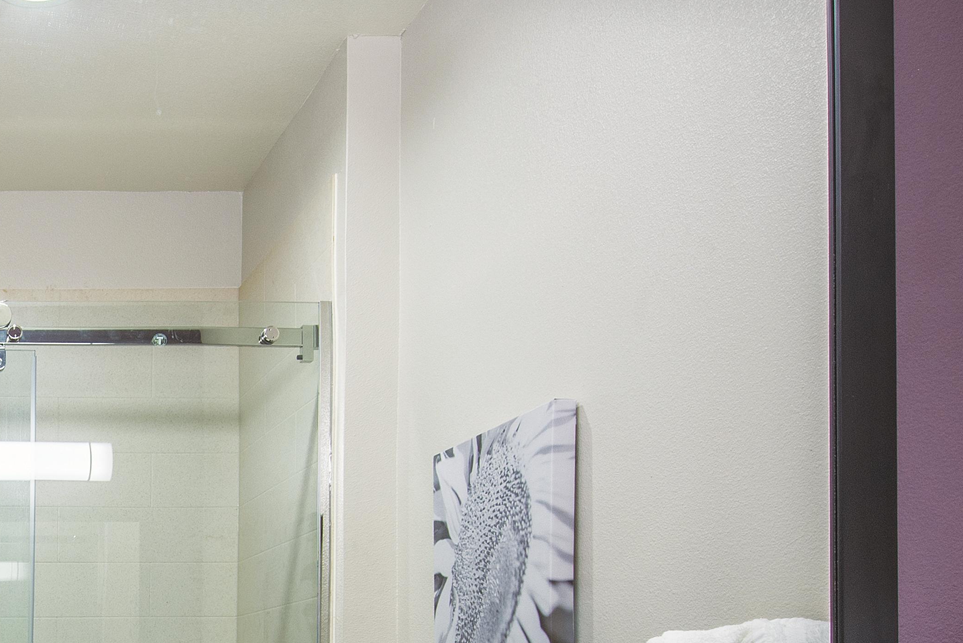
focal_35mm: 43
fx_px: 1150
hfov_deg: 41.2
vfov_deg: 28.7
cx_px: 62
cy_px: 683
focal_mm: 15
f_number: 16
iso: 200
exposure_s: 1/4
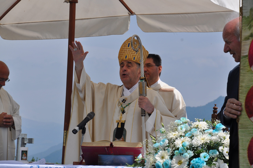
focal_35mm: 158
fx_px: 1105
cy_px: 84
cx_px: 126
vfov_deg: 8.7
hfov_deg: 13.1
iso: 200
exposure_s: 1/500
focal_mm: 105
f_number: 11
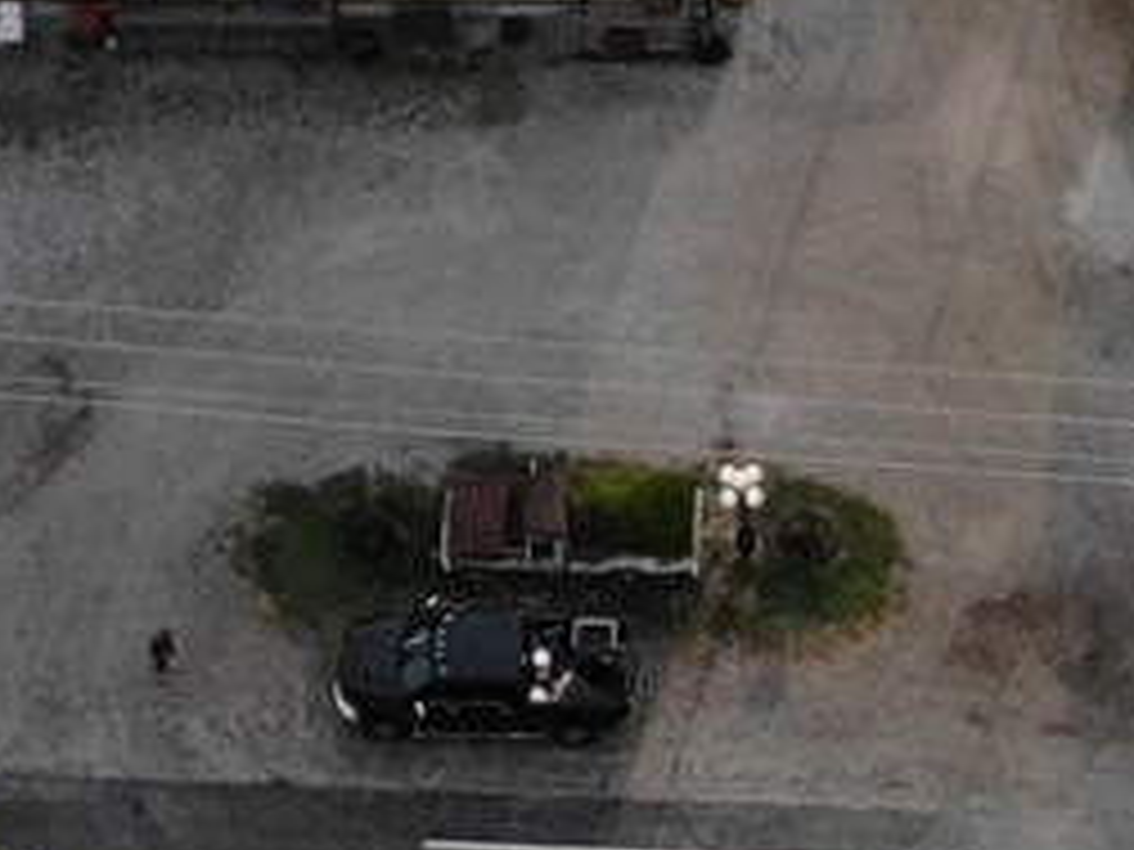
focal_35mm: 183
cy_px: -2107
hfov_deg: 10.8
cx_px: 878
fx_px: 5995
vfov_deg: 6.9
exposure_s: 1/327
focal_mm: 4.5
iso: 106
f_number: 2.8
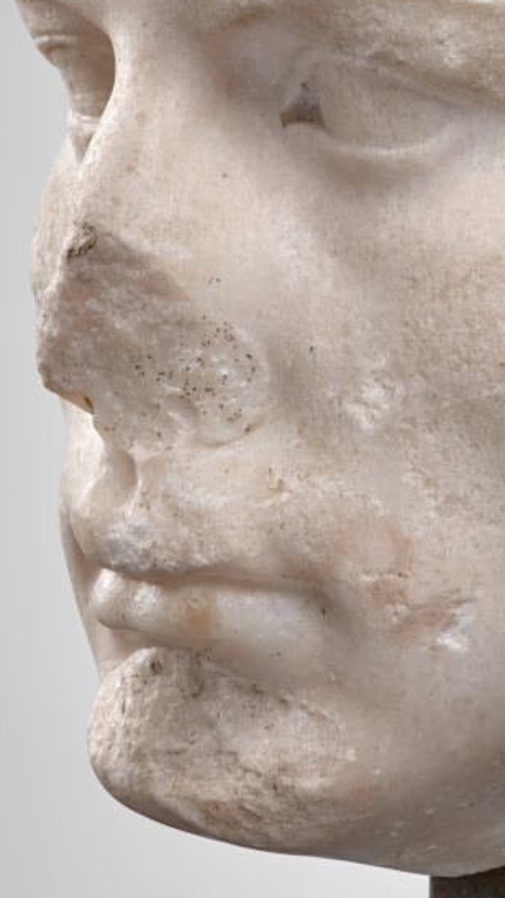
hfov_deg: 7.2
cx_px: 564
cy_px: 232
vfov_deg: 12.8
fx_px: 3978
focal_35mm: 167
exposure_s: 1/125
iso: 200
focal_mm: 80
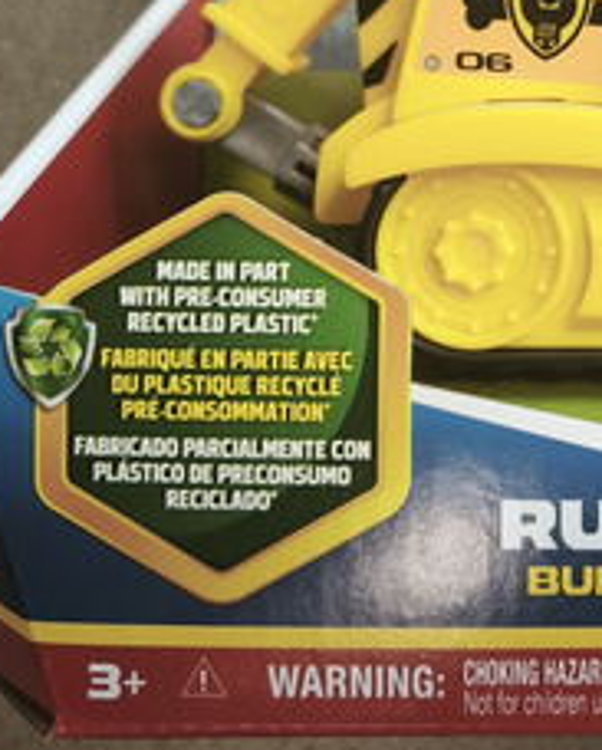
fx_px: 1311
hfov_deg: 24.1
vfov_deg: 30.2
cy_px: 39
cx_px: 674
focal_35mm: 59
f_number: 1.7
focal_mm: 5.35
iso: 250
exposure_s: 1/50
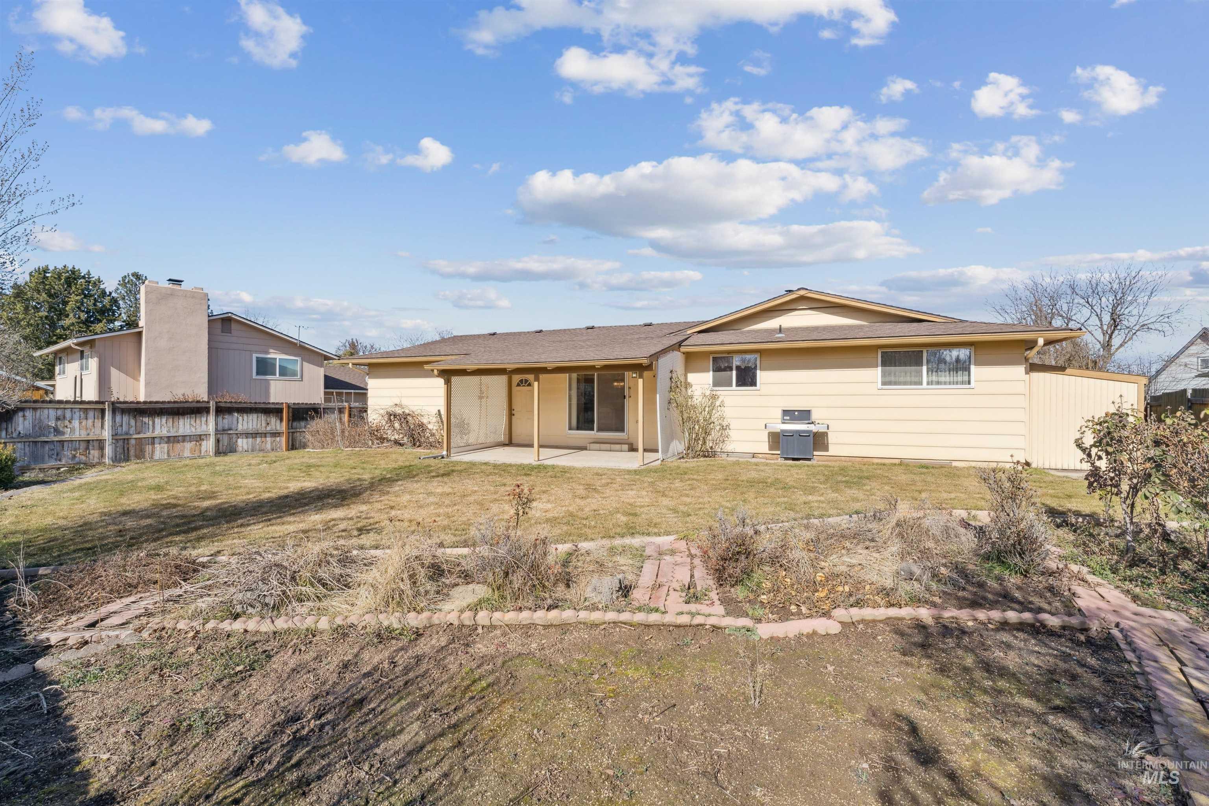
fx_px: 534
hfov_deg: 97.1
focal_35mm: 16
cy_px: 403
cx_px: 604
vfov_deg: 74.1
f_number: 13
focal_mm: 15.9
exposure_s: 1/640
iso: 400
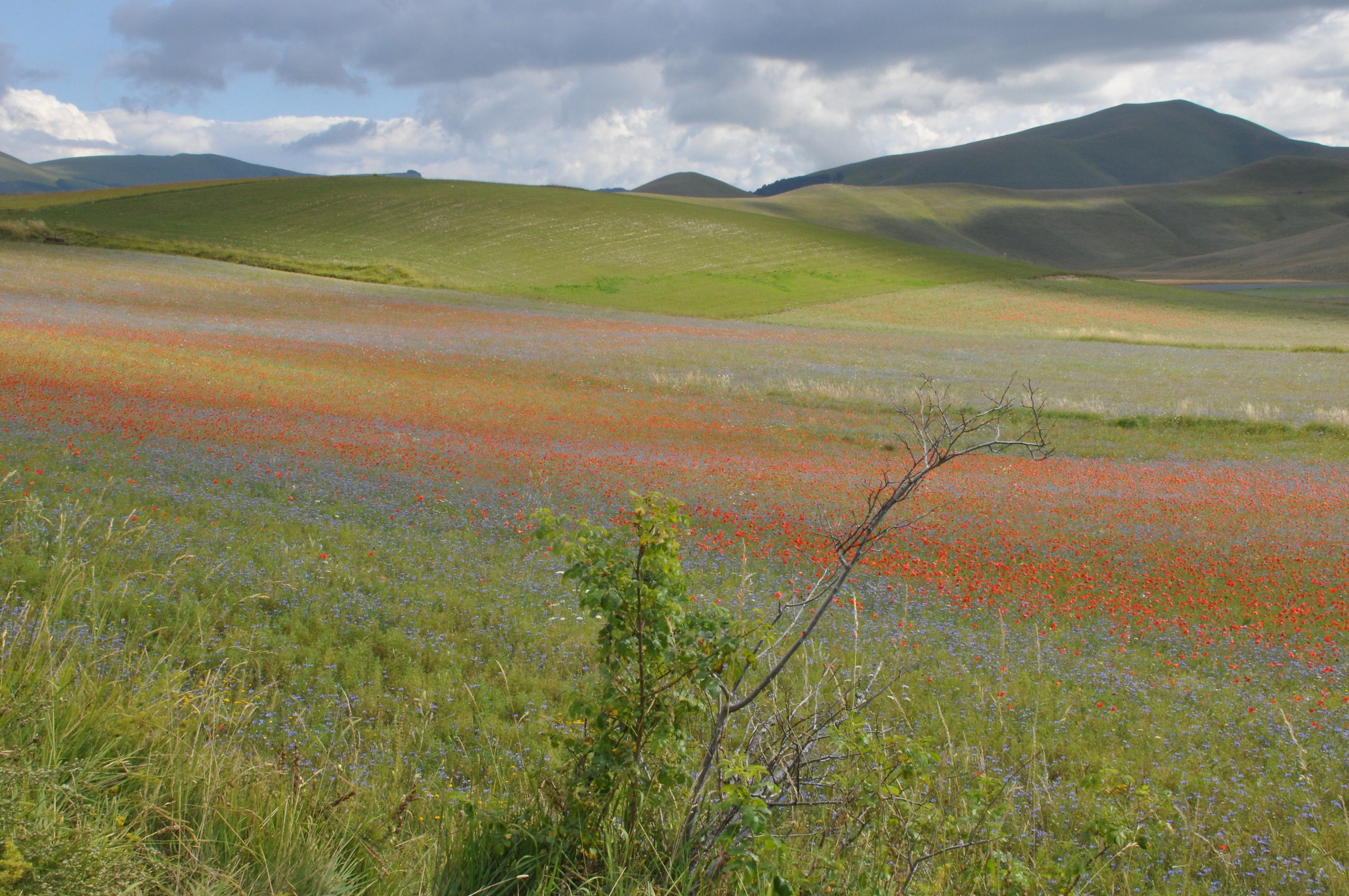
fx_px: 1909
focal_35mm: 51
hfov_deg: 38.9
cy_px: 456
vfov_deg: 26.4
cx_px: 663
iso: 800
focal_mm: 32
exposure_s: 1/160
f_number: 25
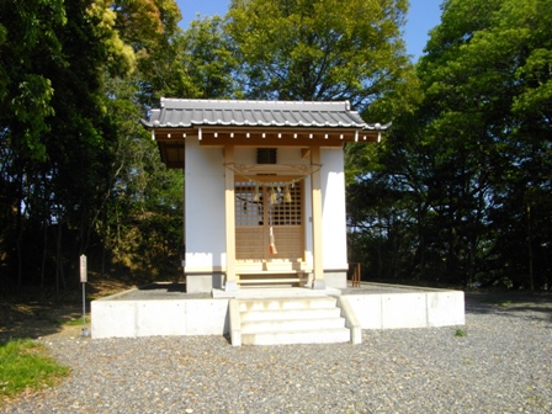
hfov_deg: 56.8
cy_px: 207
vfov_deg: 44.2
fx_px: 510
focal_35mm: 32
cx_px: 276
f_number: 5.5
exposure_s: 1/320
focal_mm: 5.7
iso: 100
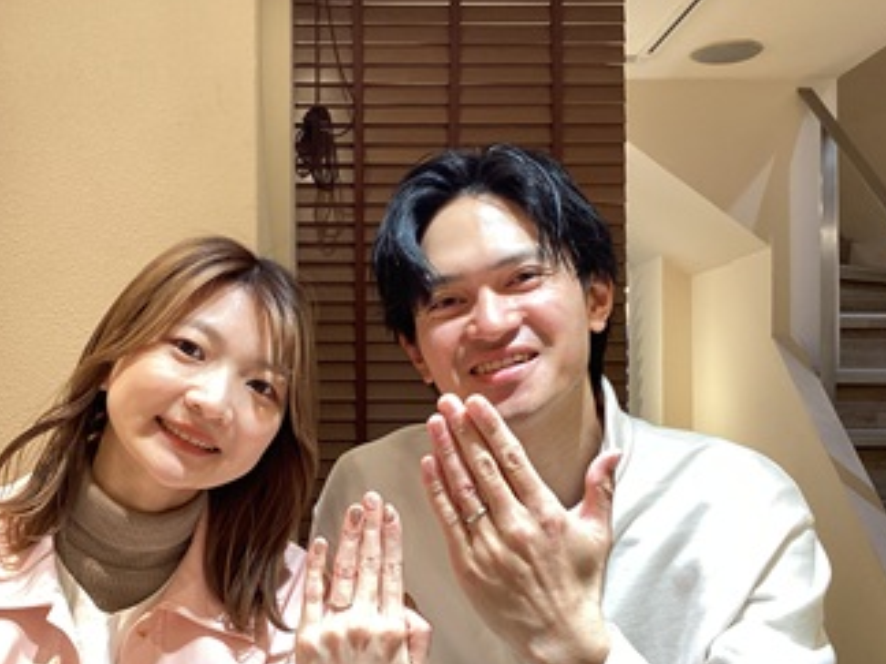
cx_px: 358
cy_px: 392
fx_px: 1101
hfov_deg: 43.6
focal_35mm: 43
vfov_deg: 33.5
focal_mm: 3.3
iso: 64
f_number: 2.4
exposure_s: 1/60
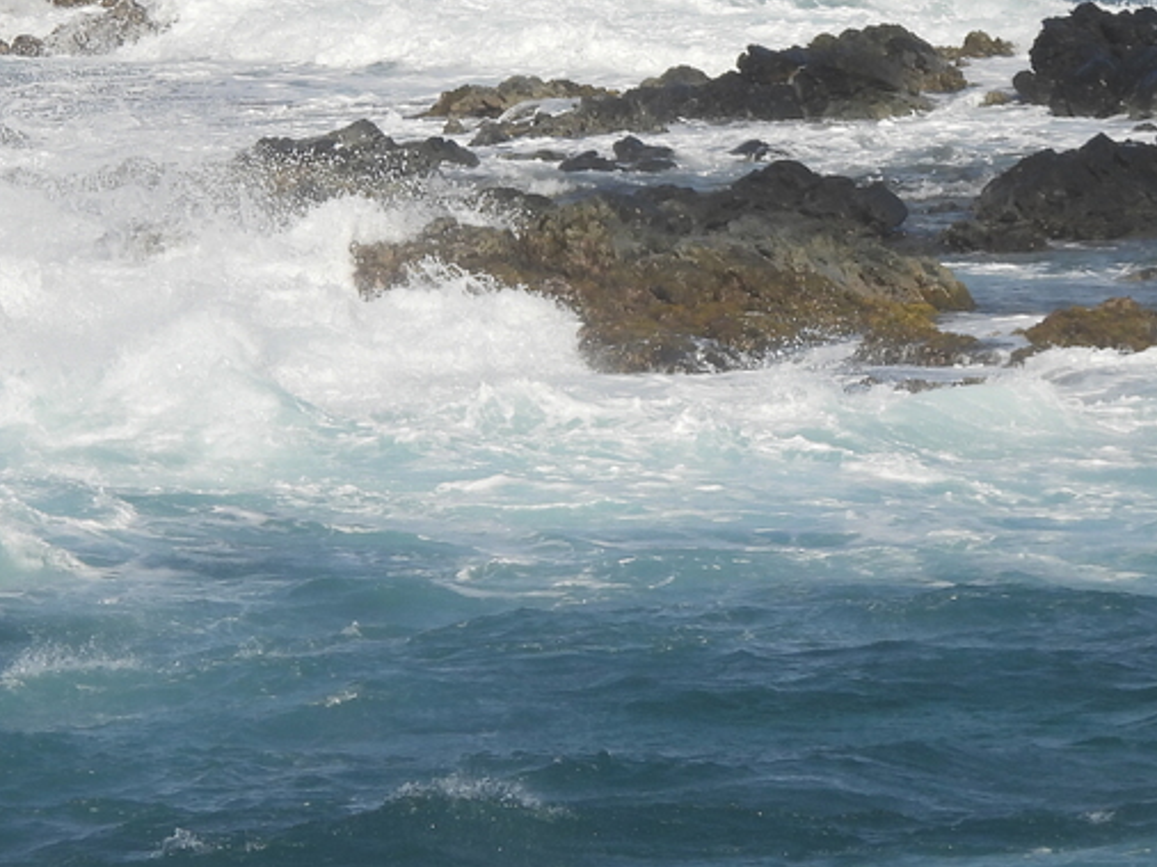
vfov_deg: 2.3
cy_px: 71
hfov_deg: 3.0
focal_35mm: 658
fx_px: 21982
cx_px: 487
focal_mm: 46.4
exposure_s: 1/400
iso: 100
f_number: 4.5
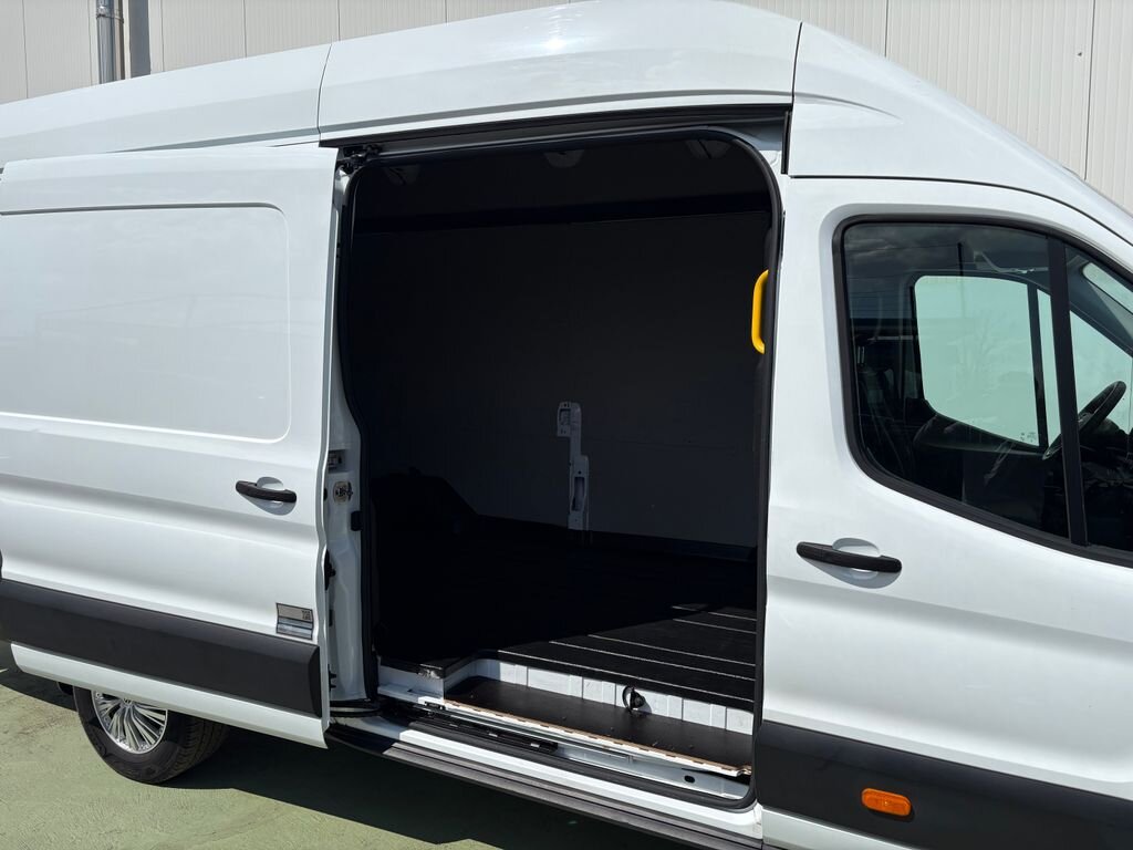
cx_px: 566
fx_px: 851
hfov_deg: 67.3
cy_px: 425
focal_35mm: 26
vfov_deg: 53.1
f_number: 1.6
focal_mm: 5.96
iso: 50
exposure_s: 1/7813
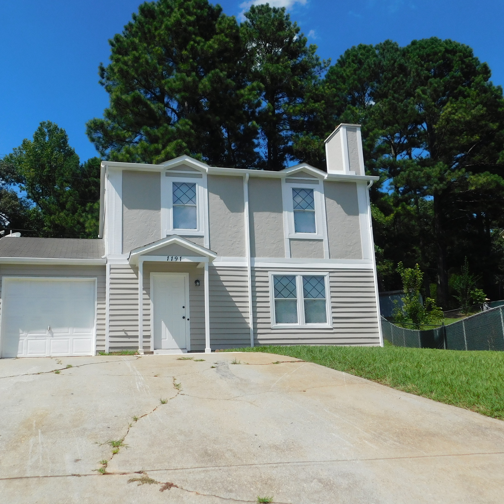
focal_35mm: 34
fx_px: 560
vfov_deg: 48.4
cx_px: 215
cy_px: 258
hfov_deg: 48.3
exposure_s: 1/500
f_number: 6.4
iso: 125
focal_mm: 4.9
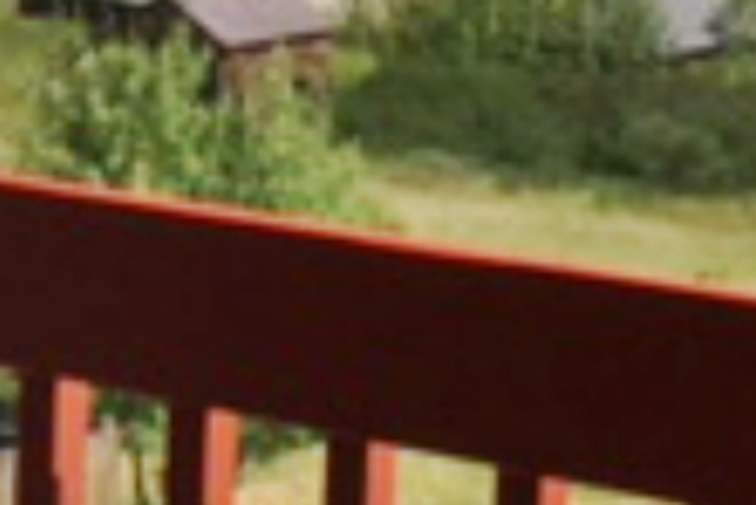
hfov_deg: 10.6
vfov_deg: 7.4
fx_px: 3908
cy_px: 128
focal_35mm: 186
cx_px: -472
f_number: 2.4
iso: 25
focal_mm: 3.3
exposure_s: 1/1045
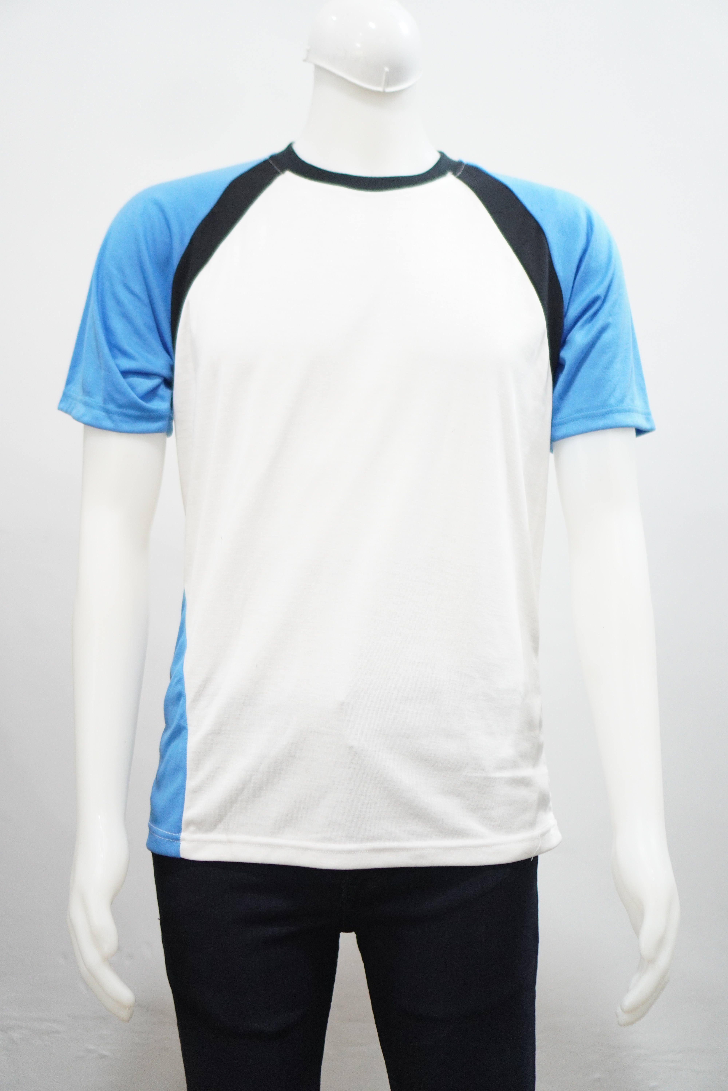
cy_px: 546
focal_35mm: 52
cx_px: 364
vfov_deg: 37.9
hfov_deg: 25.8
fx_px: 1592
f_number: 1.8
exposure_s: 1/125
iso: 800
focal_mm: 35
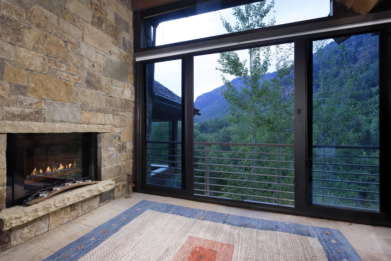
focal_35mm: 17
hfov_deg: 93.3
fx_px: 185
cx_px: 196
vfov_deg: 70.5
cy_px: 130
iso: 2500
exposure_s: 1/13
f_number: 7.1
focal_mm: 17
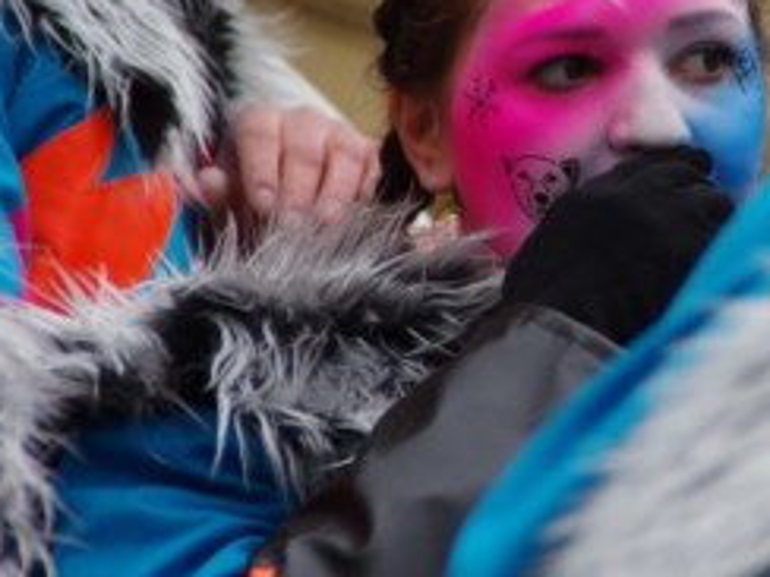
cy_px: 90
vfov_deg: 2.5
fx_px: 13124
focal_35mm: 590
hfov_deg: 3.4
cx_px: 650
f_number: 6.3
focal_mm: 200
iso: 400
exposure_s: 1/250
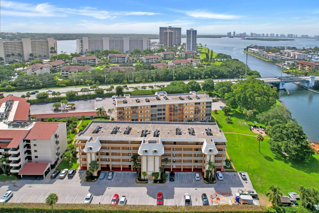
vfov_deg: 57.2
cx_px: 160
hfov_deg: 78.6
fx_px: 195
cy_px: 106
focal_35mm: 22
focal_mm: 8.38
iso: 100
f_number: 2.8
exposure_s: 1/2500
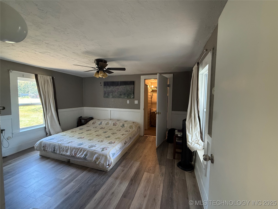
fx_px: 112
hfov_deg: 102.1
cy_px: 104
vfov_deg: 85.7
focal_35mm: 14
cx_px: 139
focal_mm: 2.22
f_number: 2.2
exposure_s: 1/60
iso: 320
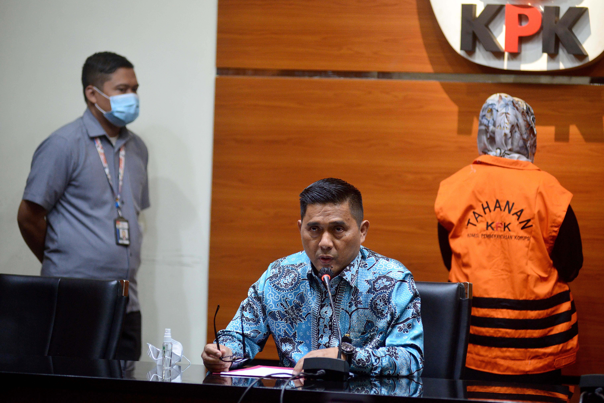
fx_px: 2853
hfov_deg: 12.1
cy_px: 202
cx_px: 302
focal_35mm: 170
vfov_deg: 8.1
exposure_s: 1/125
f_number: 2.8
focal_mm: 170
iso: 2500
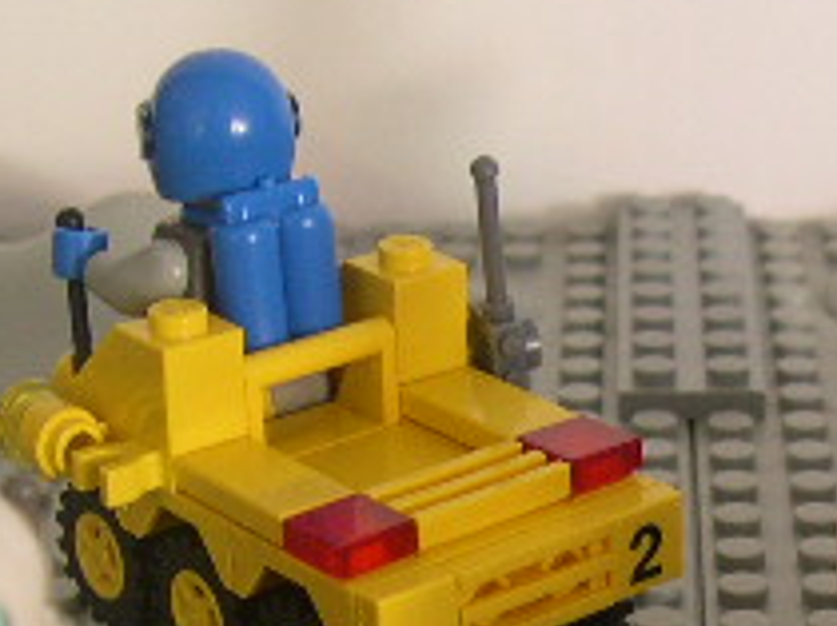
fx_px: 2802
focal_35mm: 116
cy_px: 674
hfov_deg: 16.8
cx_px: 733
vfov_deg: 12.5
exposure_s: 1/4.7
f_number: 2.8
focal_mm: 8
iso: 166
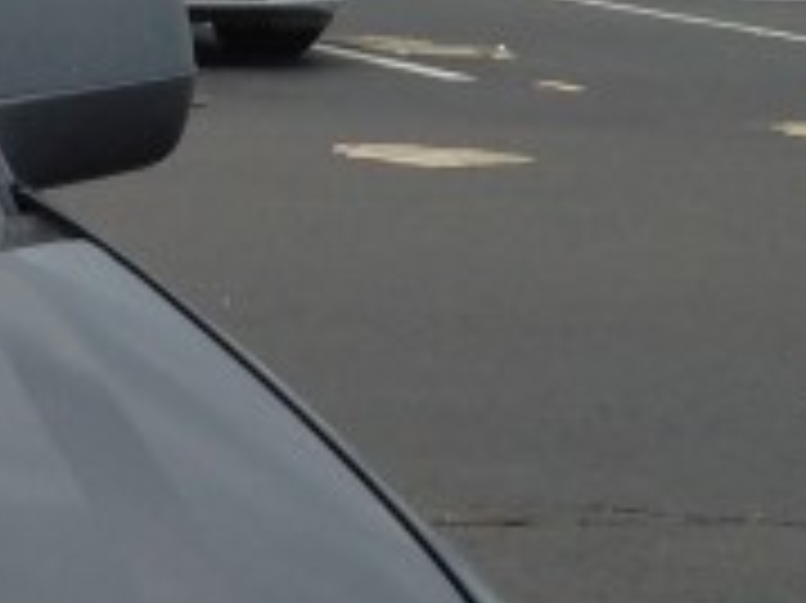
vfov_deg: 7.5
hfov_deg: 9.2
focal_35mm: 189
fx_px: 4398
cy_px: 1287
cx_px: -1225
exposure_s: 1/1022
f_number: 2.4
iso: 50
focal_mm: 4.12
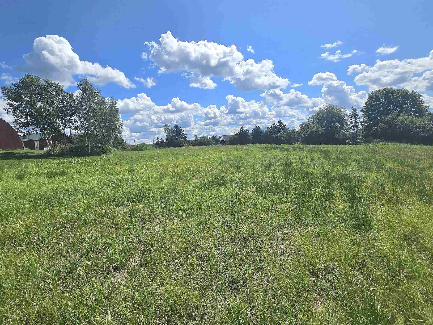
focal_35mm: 16
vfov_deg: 77.9
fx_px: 200
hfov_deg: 94.3
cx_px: 199
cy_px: 149
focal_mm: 2.2
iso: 50
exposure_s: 1/5000
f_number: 2.2
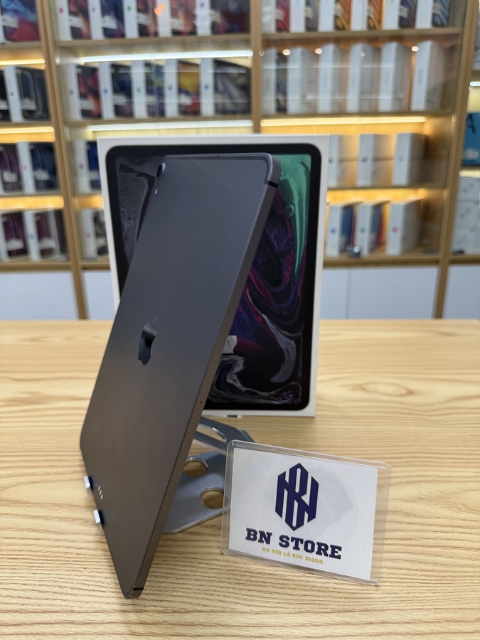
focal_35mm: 24
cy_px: 320
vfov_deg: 71.6
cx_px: 240
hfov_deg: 56.8
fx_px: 444
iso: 80
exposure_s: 1/120
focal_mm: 6.76
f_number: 1.78
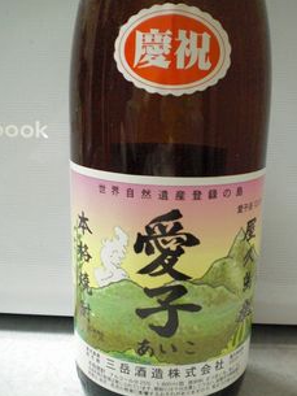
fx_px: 492
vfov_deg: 43.8
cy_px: 221
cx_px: 164
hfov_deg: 33.6
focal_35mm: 43
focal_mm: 6.3
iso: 800
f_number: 3.1
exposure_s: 1/30
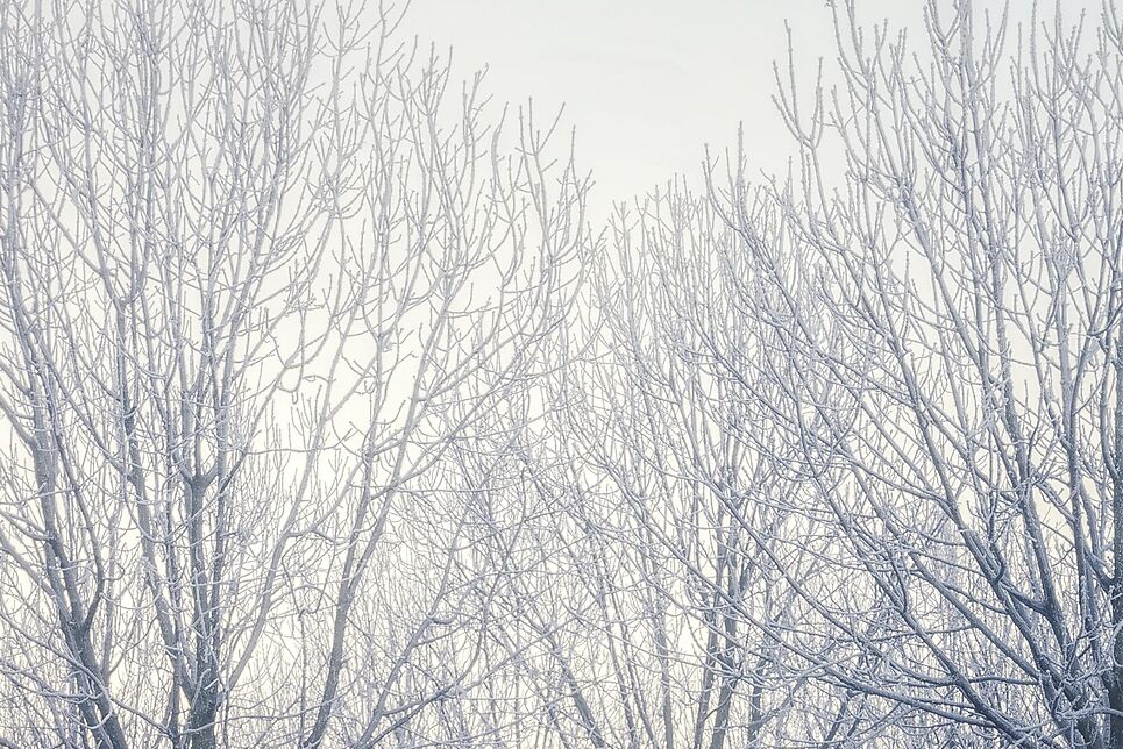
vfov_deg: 14.6
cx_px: 559
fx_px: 2871
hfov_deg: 22.1
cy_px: 763
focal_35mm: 92
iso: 100
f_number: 11
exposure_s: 1/20
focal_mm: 37
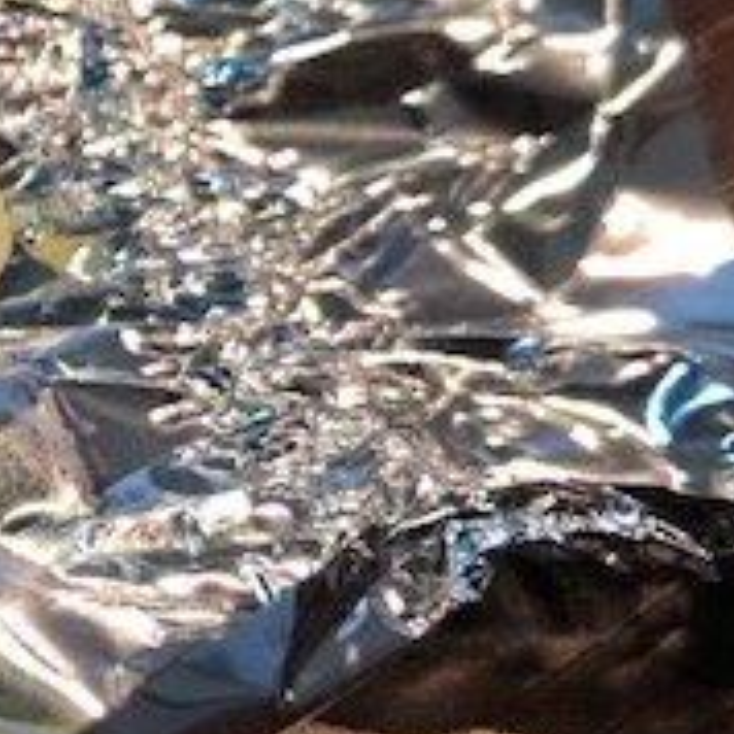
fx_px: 2135
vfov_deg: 19.5
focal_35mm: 89
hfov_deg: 17.2
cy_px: 289
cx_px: -433
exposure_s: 1/20
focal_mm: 3.99
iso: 40
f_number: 1.8
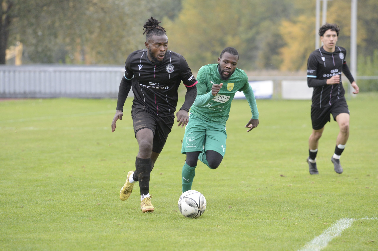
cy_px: 126
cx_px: 189
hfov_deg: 9.0
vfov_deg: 6.0
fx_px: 2412
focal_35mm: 230
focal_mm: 230
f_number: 5.6
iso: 4000
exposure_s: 1/640
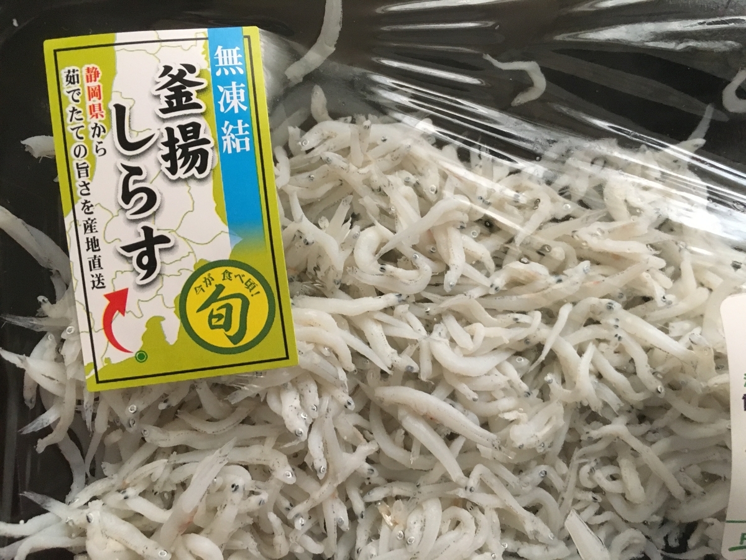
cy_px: 280
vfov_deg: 48.2
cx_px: 373
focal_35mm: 29
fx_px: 625
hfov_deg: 61.7
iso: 200
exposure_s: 1/25
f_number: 2.2
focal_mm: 4.15
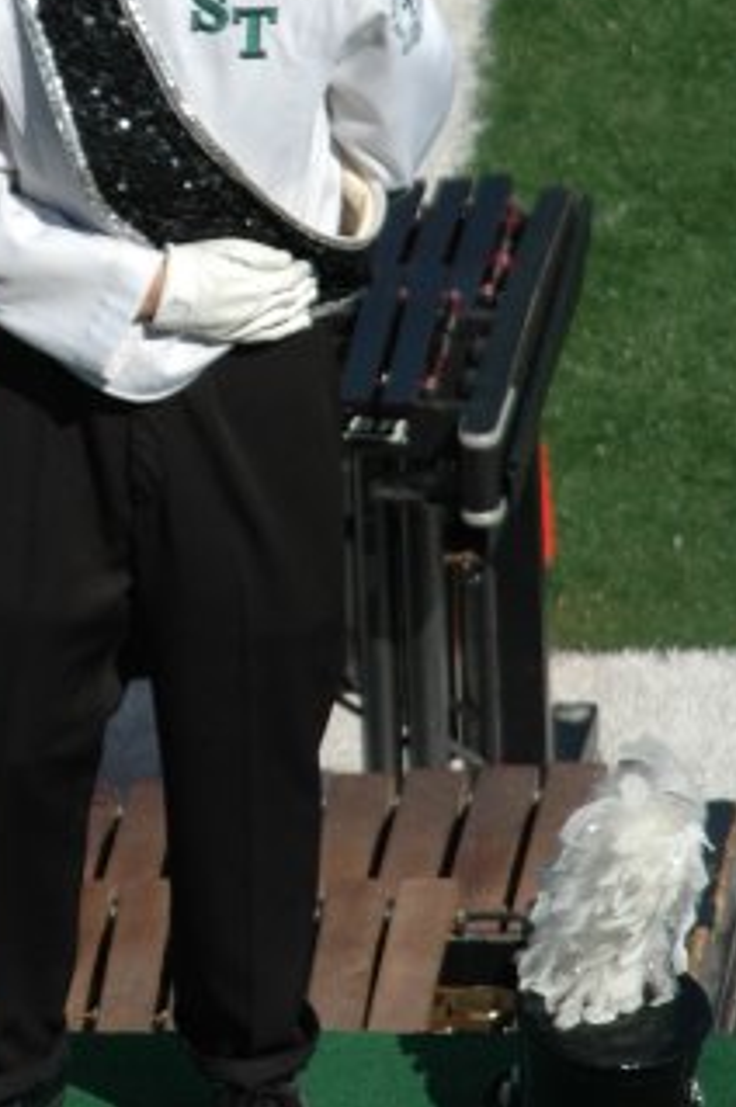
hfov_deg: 1.2
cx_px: 89
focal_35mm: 1128
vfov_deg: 1.8
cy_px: 208
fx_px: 34665
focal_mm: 400
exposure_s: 1/1250
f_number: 5.6
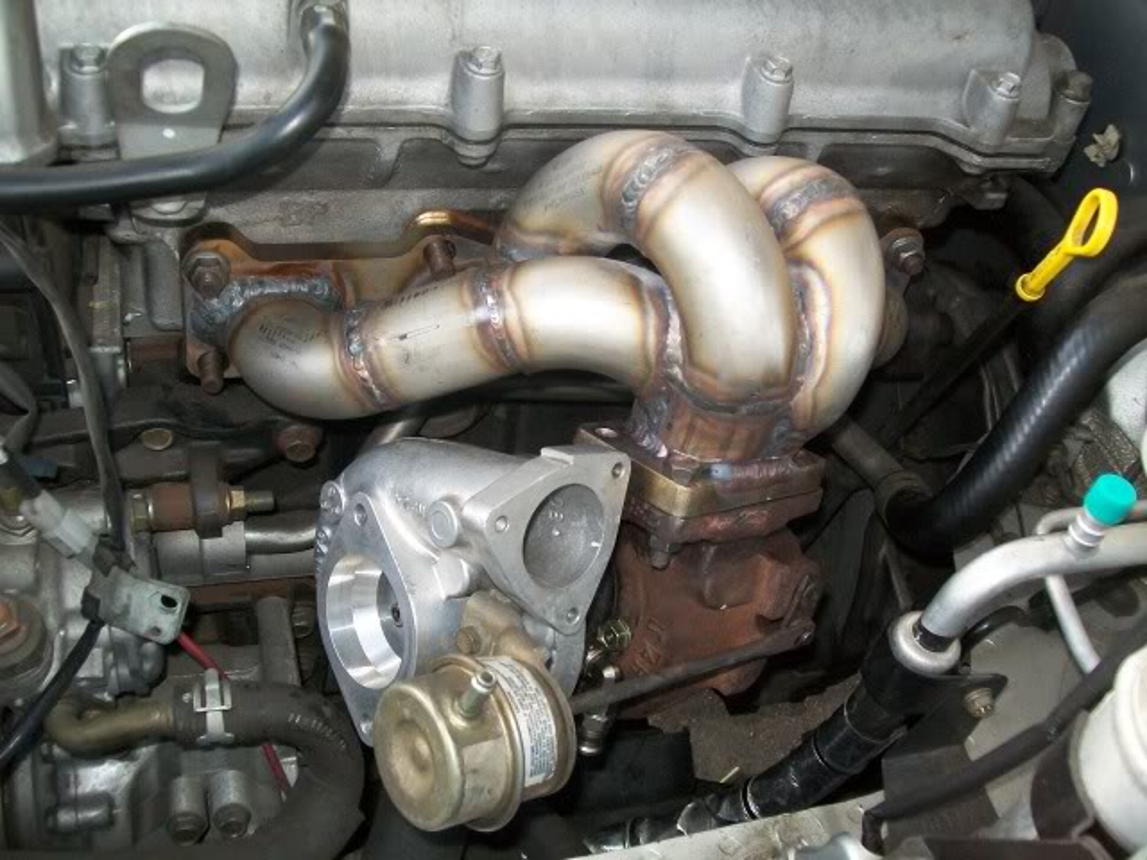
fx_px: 1193
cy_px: 430
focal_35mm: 36
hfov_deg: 51.4
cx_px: 574
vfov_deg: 39.7
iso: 160
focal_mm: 6
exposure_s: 1/60
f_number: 2.7
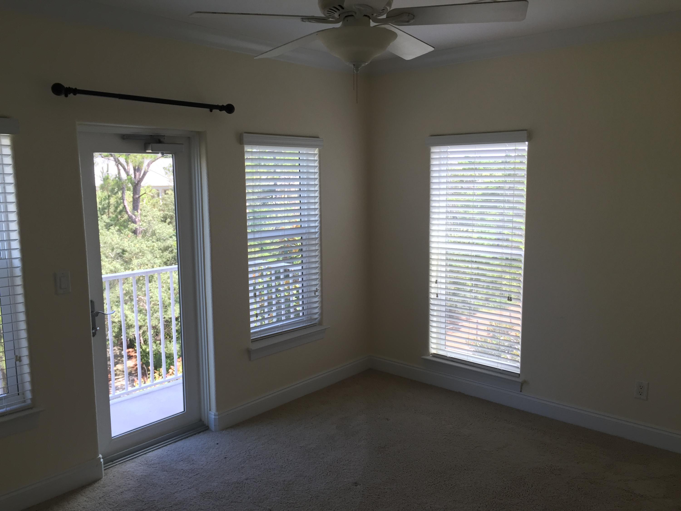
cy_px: 256
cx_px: 340
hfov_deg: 61.7
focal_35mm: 29
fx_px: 571
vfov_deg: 48.2
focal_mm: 4.15
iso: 40
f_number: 2.2
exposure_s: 1/120
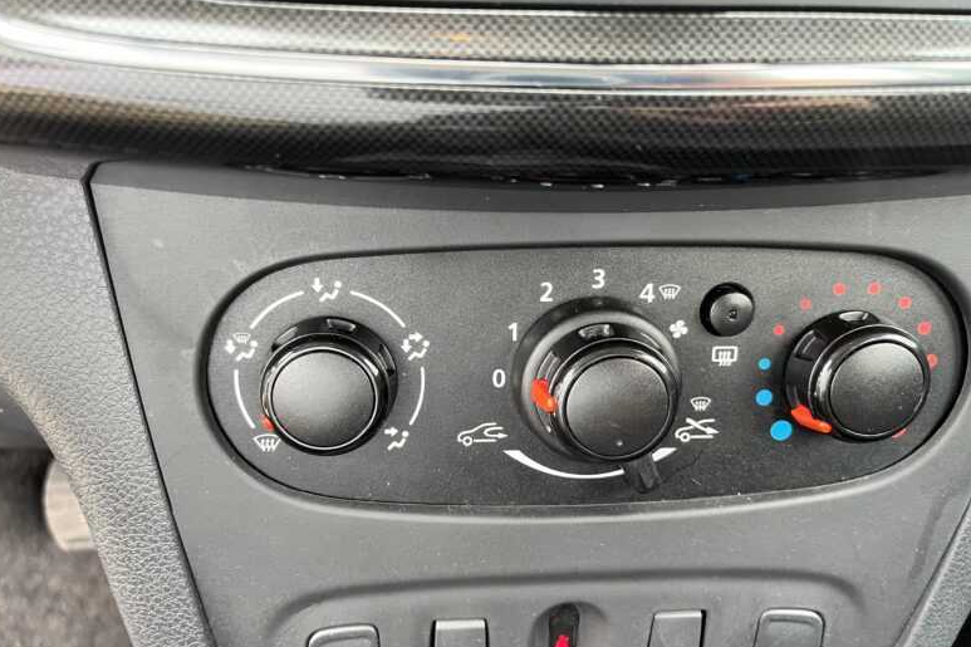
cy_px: 349
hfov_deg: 65.5
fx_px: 755
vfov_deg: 46.3
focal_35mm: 28
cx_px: 470
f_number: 1.6
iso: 125
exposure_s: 1/89
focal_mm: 5.1
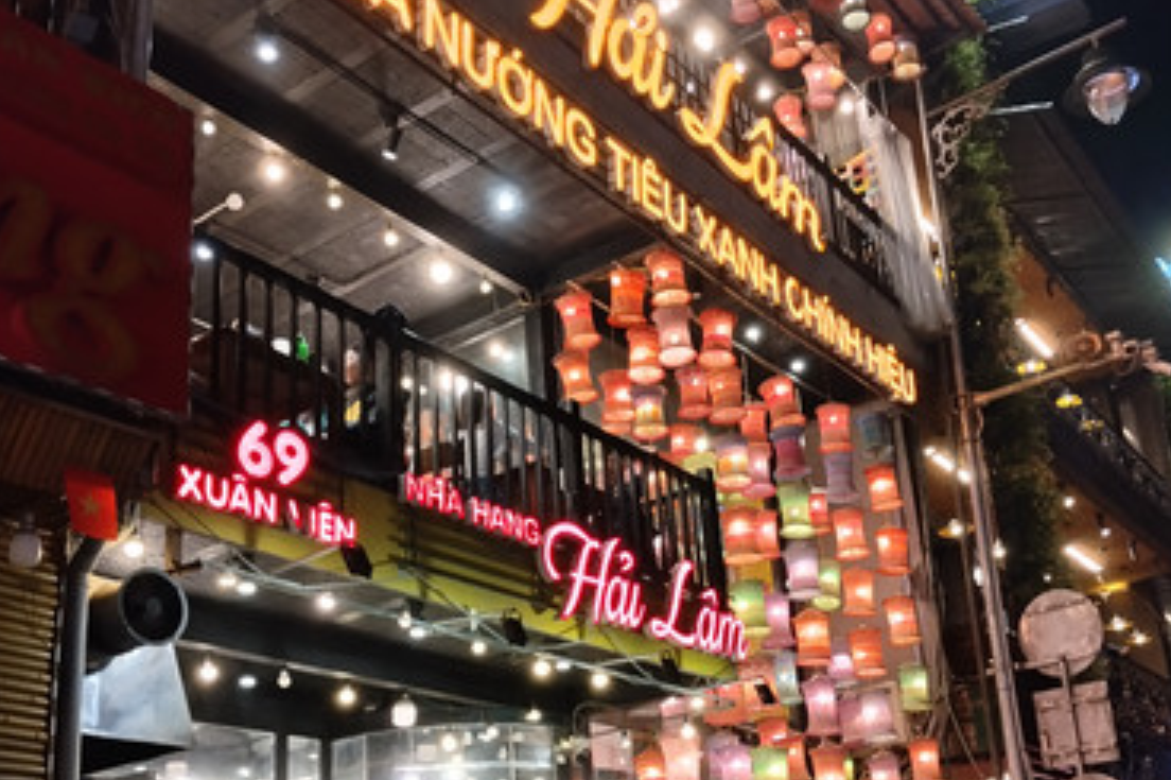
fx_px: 1333
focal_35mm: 41
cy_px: 528
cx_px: 587
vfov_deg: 32.3
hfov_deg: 47.4
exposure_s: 1/25
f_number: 1.8
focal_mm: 4.22
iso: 160
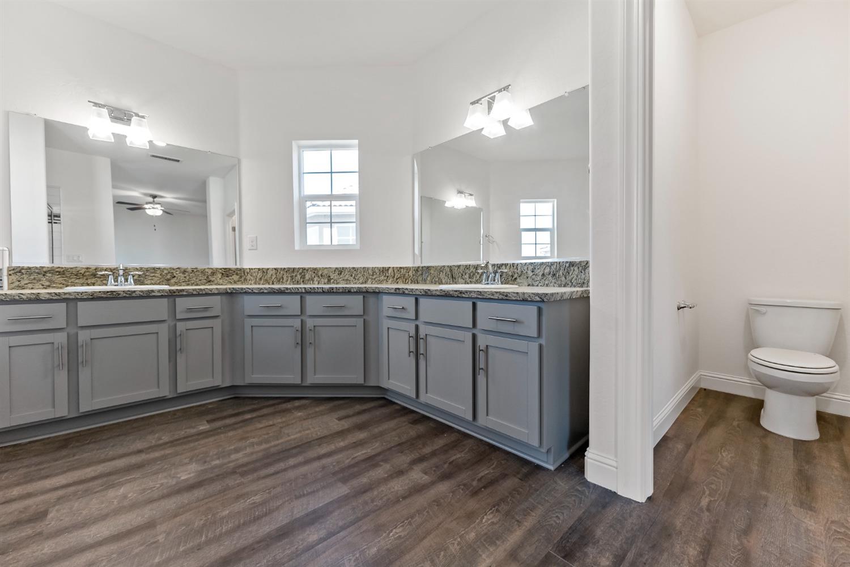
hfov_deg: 104.3
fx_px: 331
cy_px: 284
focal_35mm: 14
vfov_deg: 81.2
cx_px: 425
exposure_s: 1/160
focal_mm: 14
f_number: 4
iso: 640
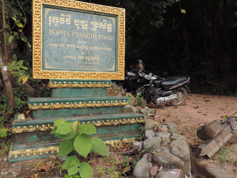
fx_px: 192
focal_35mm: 28
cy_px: 89
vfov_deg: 49.8
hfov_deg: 63.2
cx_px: 104
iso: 80
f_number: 3
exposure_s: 1/200
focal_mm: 4.3
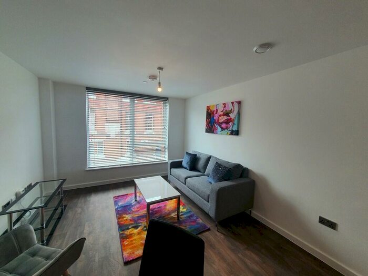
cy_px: 138
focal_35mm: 13
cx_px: 184
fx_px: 138
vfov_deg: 89.9
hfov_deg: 106.2
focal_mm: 1.8
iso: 50
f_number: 2.2
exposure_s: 1/100
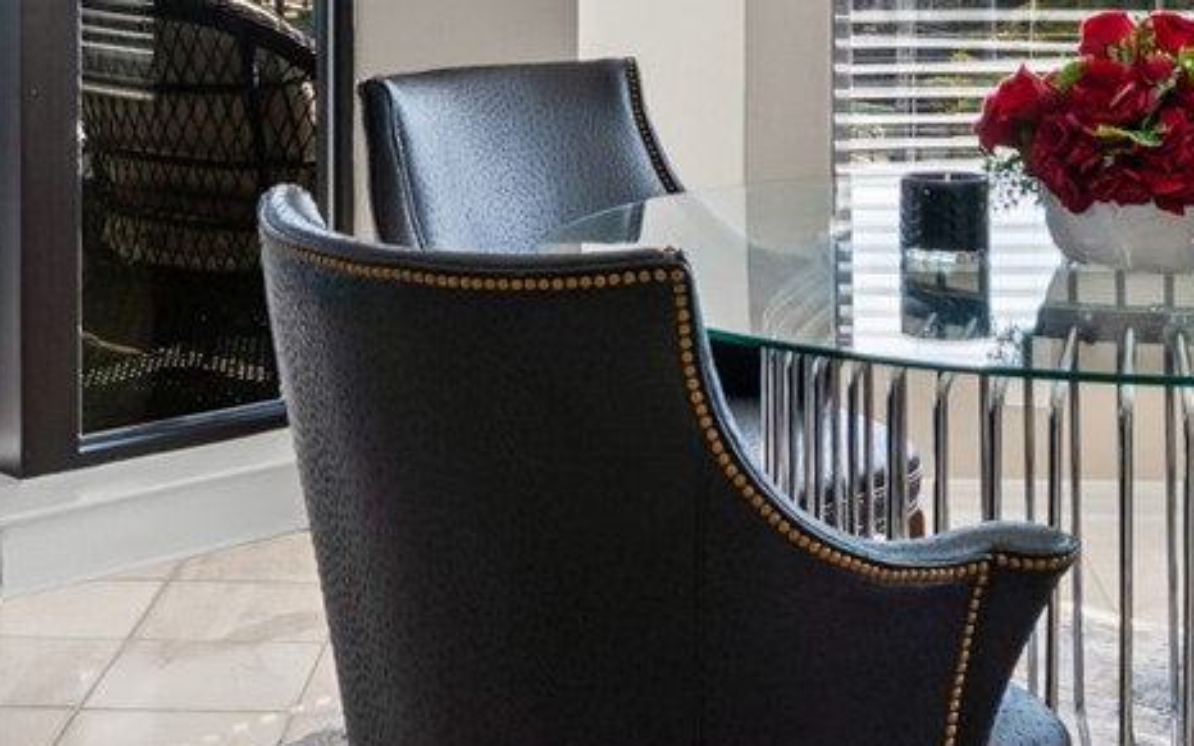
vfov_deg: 16.3
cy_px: -195
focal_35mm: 76
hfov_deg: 27.1
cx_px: 553
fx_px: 2472
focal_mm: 16
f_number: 9
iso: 160
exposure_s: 1/30
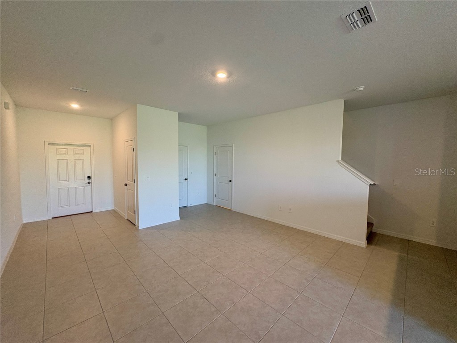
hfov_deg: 102.1
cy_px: 172
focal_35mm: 14
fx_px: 185
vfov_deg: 85.7
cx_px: 228
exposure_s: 1/120
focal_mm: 2.22
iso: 200
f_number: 2.2
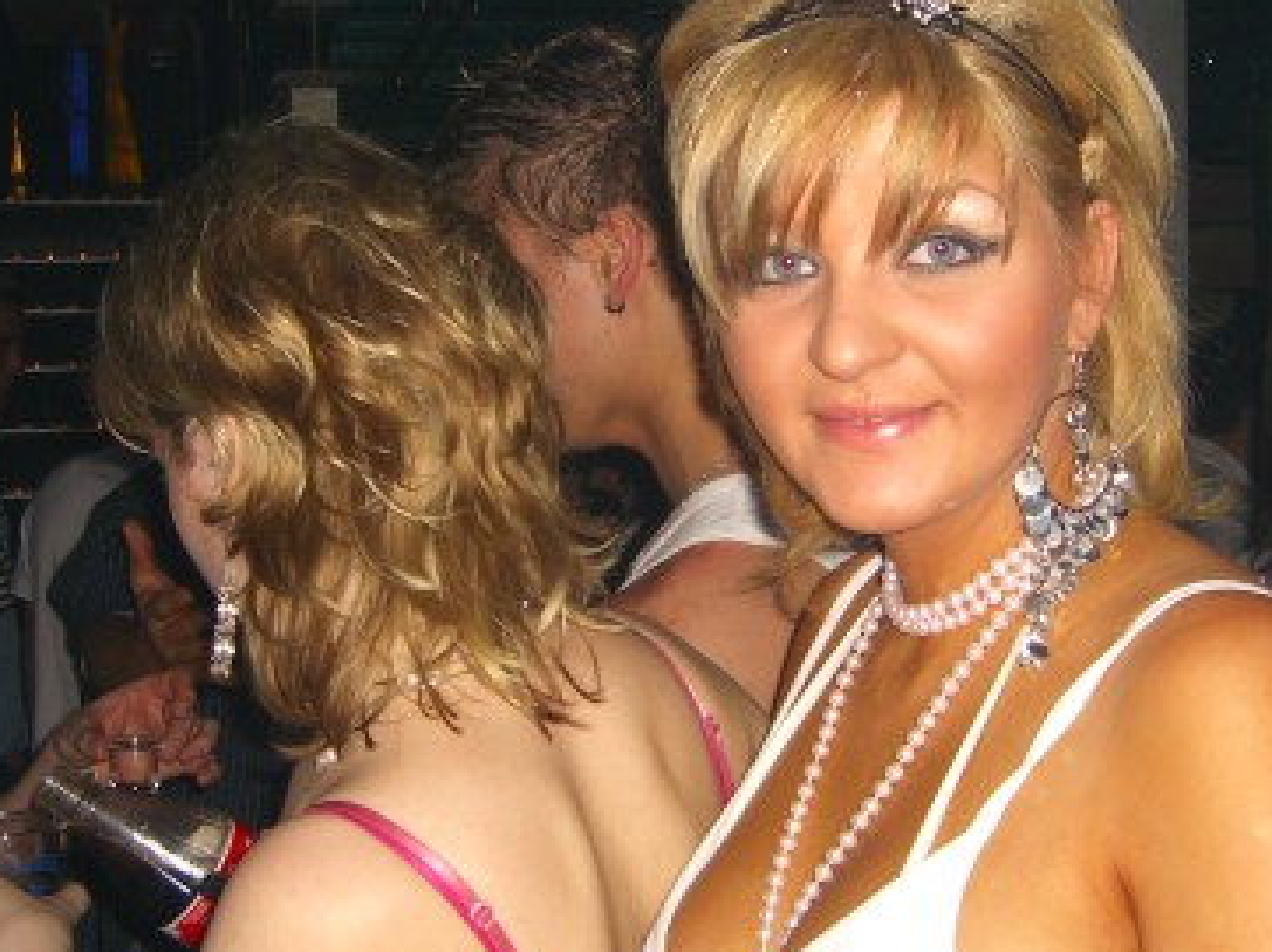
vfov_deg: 23.2
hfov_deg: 30.7
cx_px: 671
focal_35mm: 63
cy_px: 530
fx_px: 2313
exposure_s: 1/60
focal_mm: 7.9
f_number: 2.8
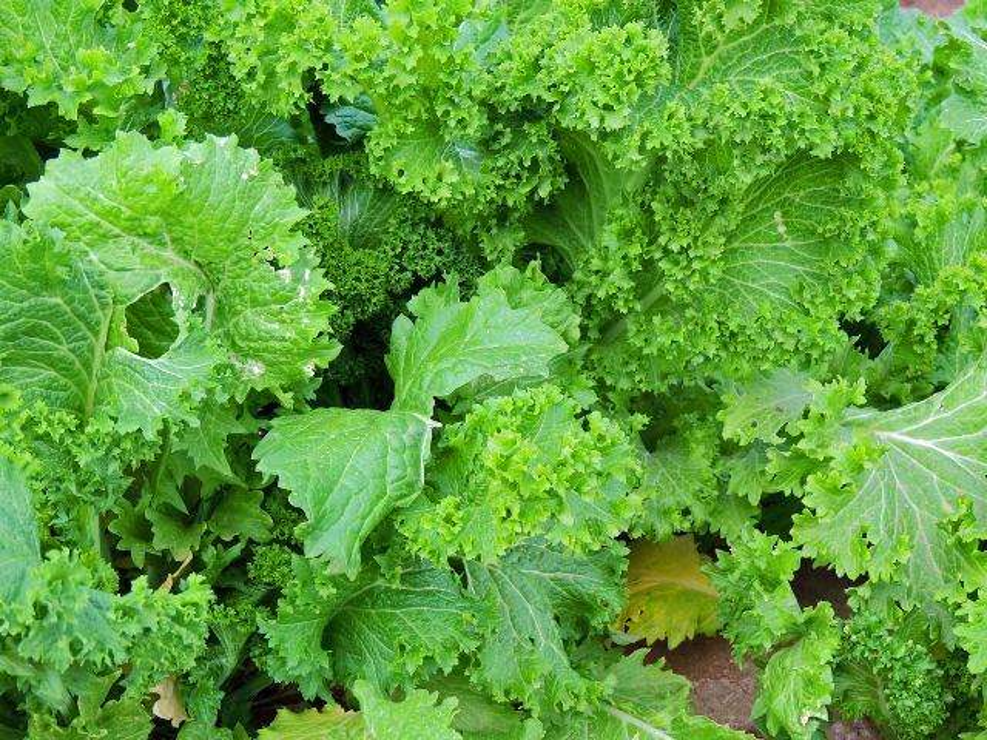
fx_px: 1568
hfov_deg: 34.9
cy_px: 370
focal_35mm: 55
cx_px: 494
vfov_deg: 26.6
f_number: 3.7
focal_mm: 9.8
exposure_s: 1/160
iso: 100
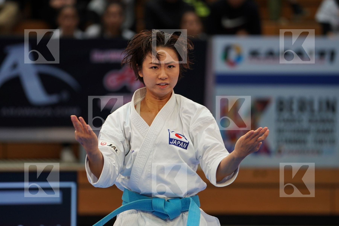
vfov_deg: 4.6
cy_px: 113
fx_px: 2825
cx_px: 170
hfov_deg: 6.9
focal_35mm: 300
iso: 640
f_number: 2.8
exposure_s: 1/400
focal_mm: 200
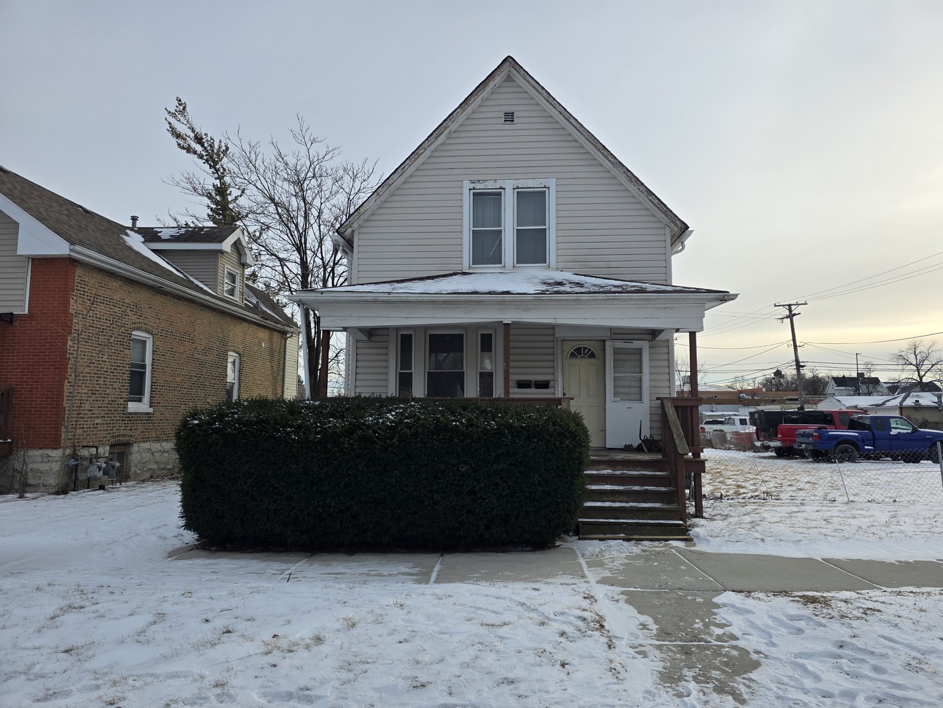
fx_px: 627
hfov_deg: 73.9
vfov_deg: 58.9
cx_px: 472
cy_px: 354
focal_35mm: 23
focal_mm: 6.3
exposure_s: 1/6150
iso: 80
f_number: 1.7
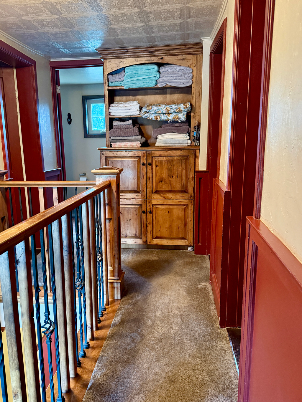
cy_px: 221
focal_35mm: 27
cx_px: 133
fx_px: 314
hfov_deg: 51.2
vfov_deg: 65.2
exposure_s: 1/60
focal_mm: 6.76
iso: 800
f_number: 1.78
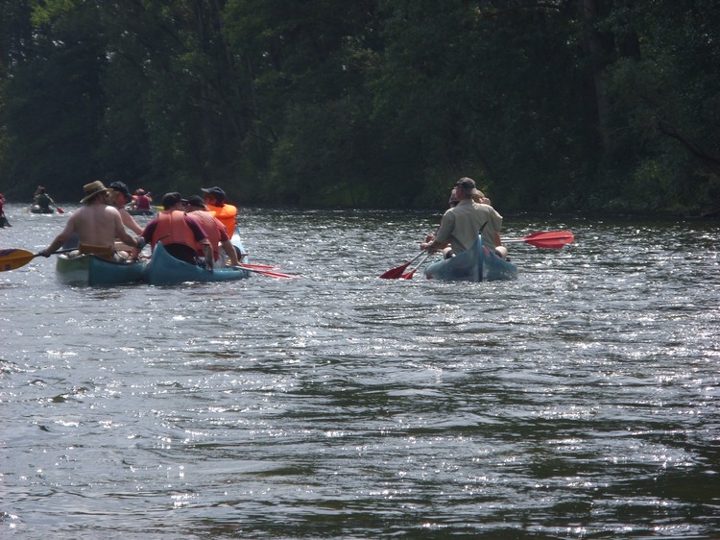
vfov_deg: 7.8
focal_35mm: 190
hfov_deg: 10.4
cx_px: 360
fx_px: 3951
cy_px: 270
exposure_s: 1/458
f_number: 4.6
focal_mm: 31.5
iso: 50
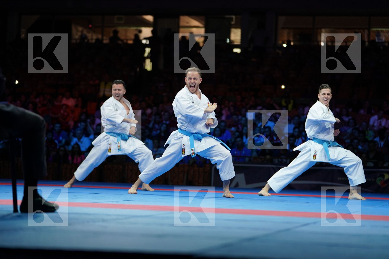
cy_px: 130
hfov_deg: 18.9
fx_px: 1167
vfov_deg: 12.7
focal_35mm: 108
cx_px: 194
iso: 500
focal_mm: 108
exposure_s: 1/500
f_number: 2.8
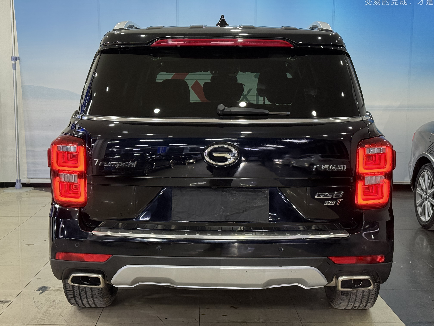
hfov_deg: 39.7
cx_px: 217
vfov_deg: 30.3
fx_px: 602
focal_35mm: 48
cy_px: 163
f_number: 1.78
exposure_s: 1/33
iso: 250
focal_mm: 6.76
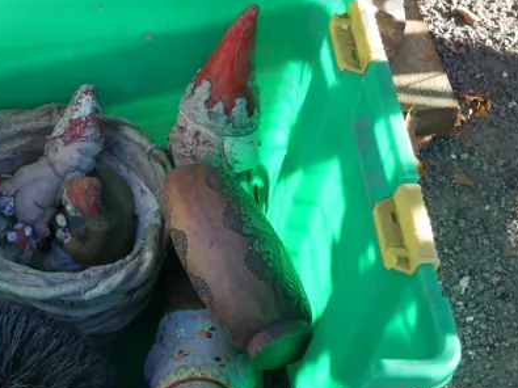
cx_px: 1
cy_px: 271
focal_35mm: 83
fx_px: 1242
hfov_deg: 22.7
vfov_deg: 17.7
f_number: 4.5
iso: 200
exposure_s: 1/160
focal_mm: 16
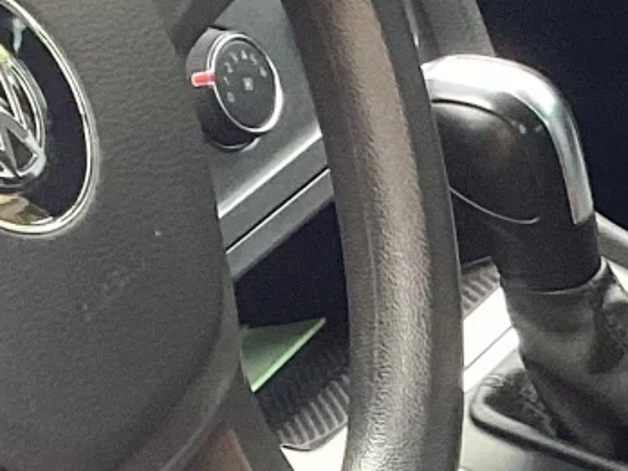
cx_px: 1052
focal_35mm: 171
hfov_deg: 10.9
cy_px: 910
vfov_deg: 8.3
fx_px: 3102
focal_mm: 3.3
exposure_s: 1/60
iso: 64
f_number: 2.4
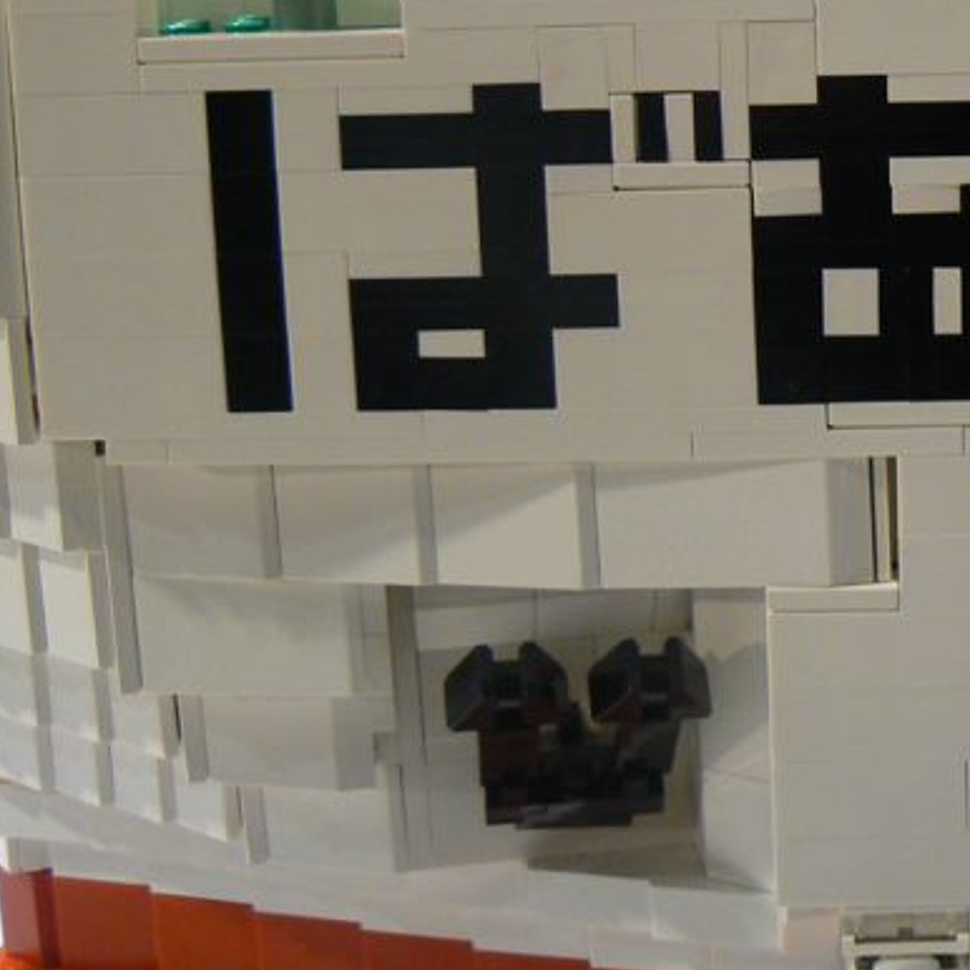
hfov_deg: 25.2
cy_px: 254
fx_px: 2092
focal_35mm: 66
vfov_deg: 25.8
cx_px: 890
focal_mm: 6
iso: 160
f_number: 2.8
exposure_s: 1/30
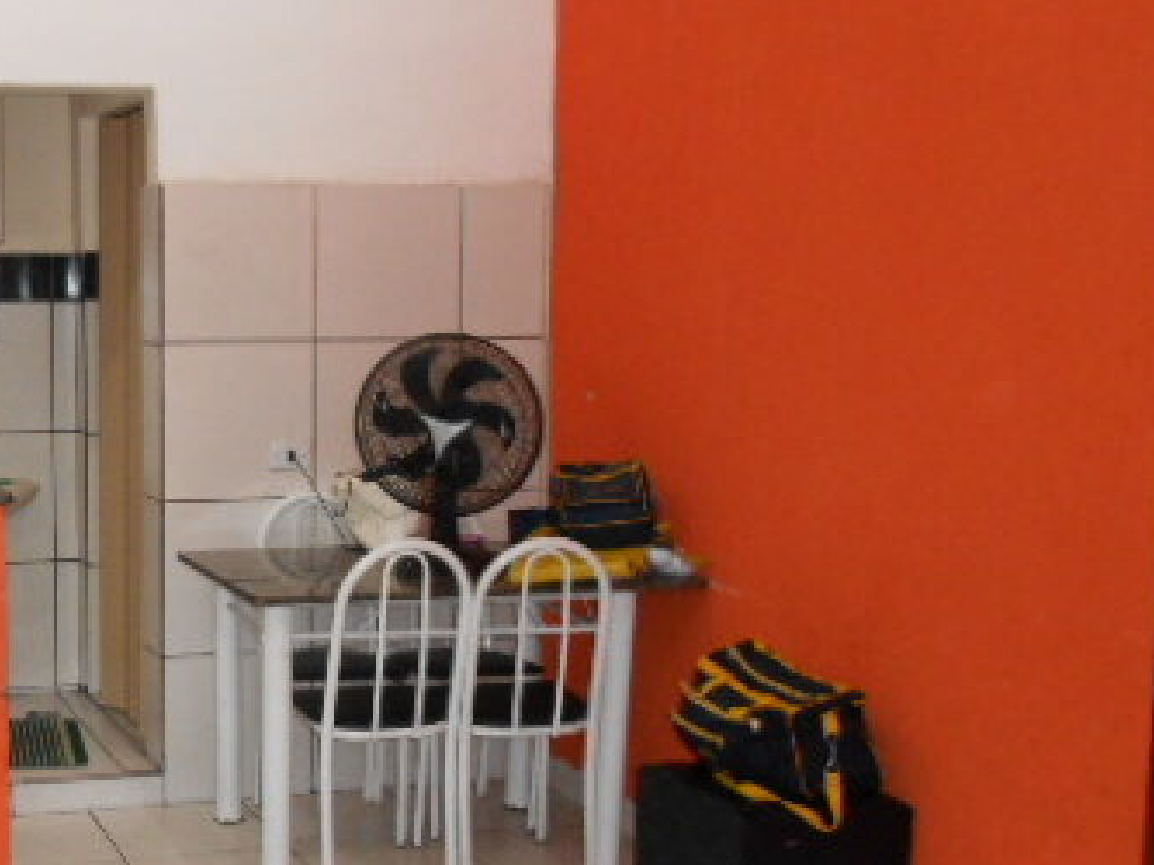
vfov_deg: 29.0
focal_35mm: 50
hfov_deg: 35.6
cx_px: 88
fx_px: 1666
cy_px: 520
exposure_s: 1/25
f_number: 3.4
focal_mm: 4.7
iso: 450
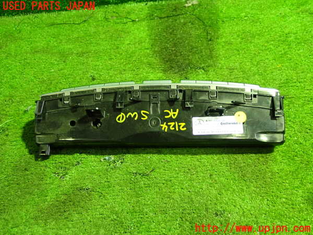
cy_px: 118
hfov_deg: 51.4
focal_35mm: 36
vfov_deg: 39.7
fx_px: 326
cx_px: 156
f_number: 2.5
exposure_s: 1/30
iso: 800
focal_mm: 6.37
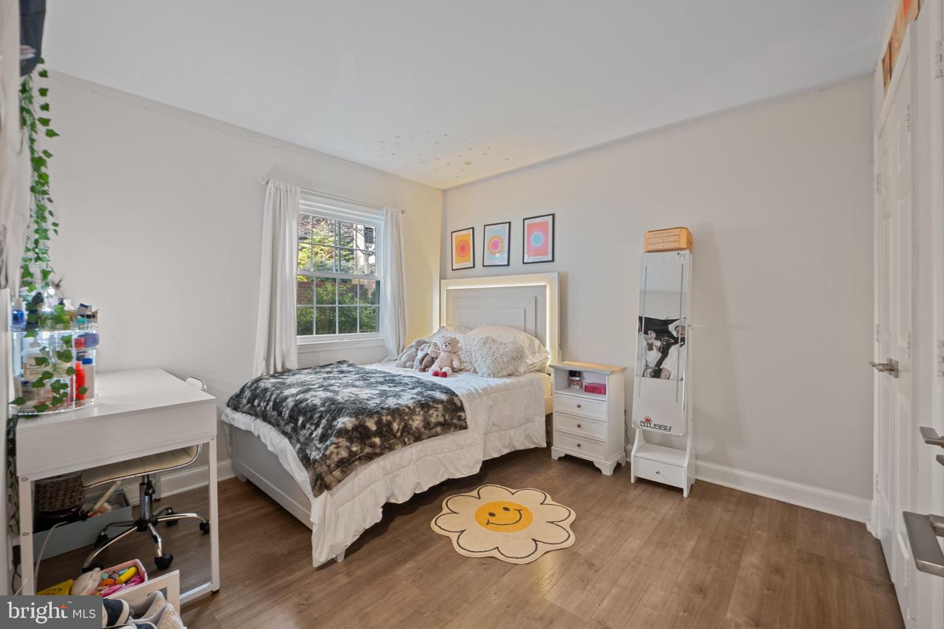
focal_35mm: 15
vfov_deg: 77.3
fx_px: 393
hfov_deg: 100.4
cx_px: 472
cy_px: 314
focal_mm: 10
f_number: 9
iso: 100
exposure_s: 2.5
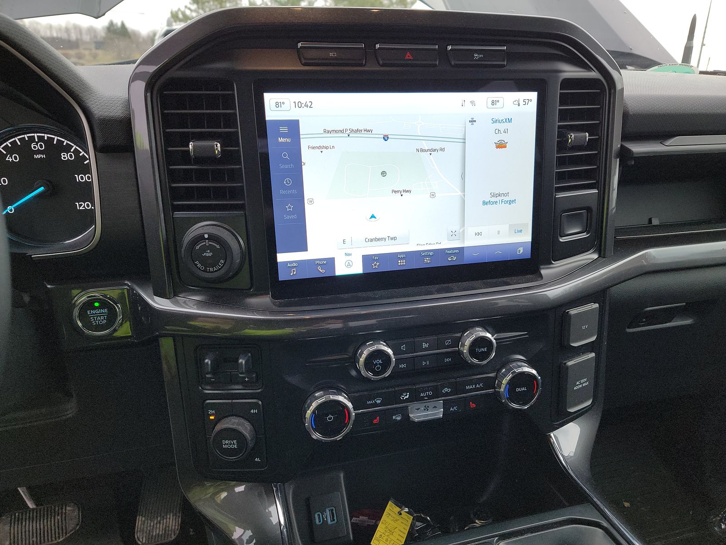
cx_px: 363
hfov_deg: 71.6
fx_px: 503
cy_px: 272
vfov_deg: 56.8
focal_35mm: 24
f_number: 1.8
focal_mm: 6.7
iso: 104
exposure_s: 1/59
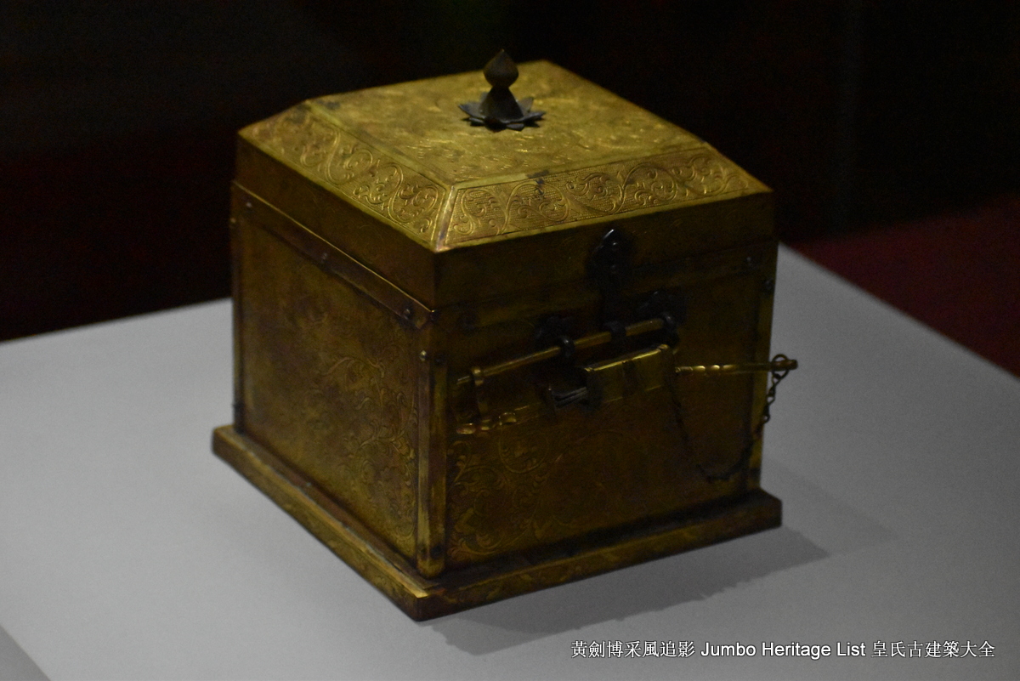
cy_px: 340
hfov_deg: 19.4
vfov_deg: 13.1
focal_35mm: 105
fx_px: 2976
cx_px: 510
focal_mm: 70
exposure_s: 1/125
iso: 10000
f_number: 4.5
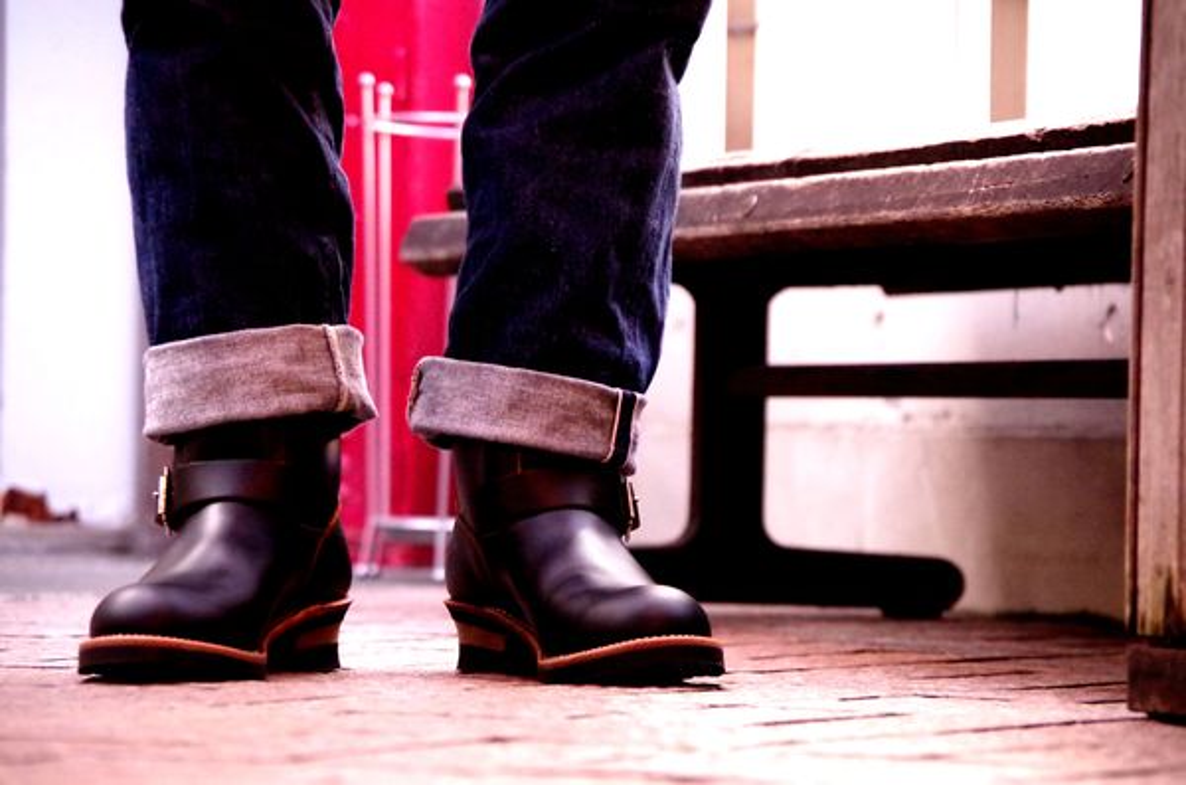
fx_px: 6639
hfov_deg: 10.2
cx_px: 593
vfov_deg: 6.8
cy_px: 392
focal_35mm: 202
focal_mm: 135
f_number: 5.6
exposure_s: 1/320
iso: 10000
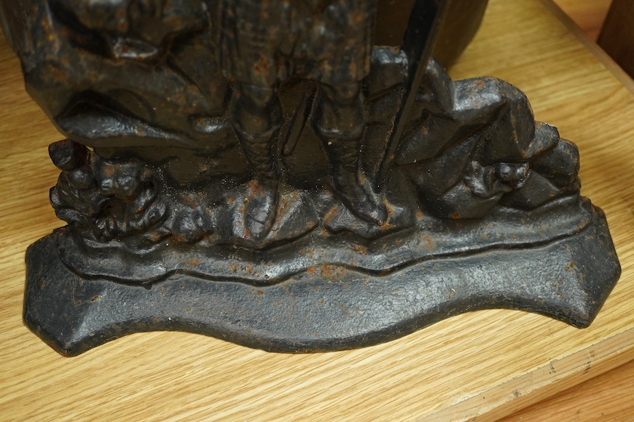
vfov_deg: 29.9
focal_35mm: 45
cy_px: 211
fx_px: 792
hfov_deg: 43.6
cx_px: 317
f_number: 3.5
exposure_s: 1/125
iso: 1600
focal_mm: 30
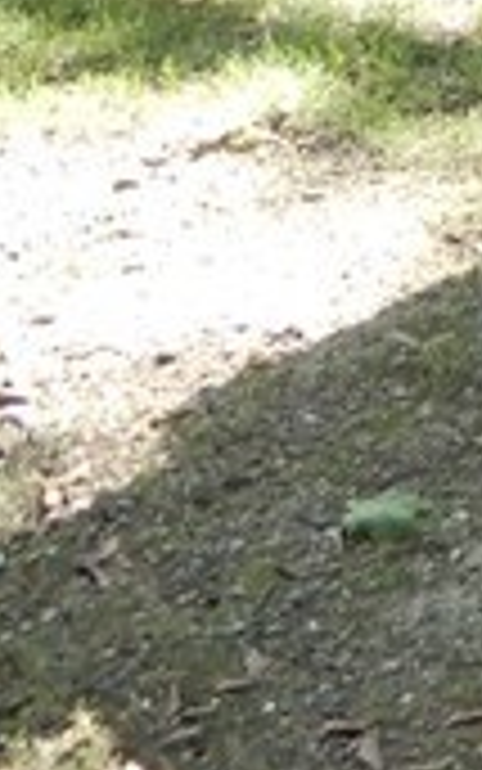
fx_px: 3192
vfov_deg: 12.4
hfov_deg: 7.4
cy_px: -693
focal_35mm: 152
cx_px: 1577
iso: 80
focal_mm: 4.3
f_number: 3.4
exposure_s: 1/50
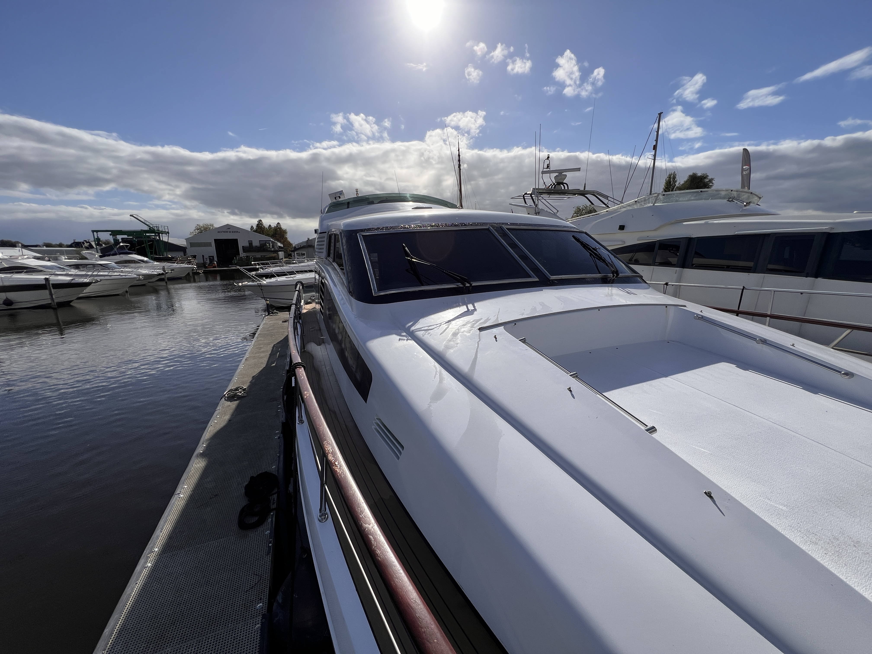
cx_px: 436
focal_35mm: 13
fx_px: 327
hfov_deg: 106.2
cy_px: 327
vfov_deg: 89.9
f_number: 1.8
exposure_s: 1/3311
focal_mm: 1.57
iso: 32
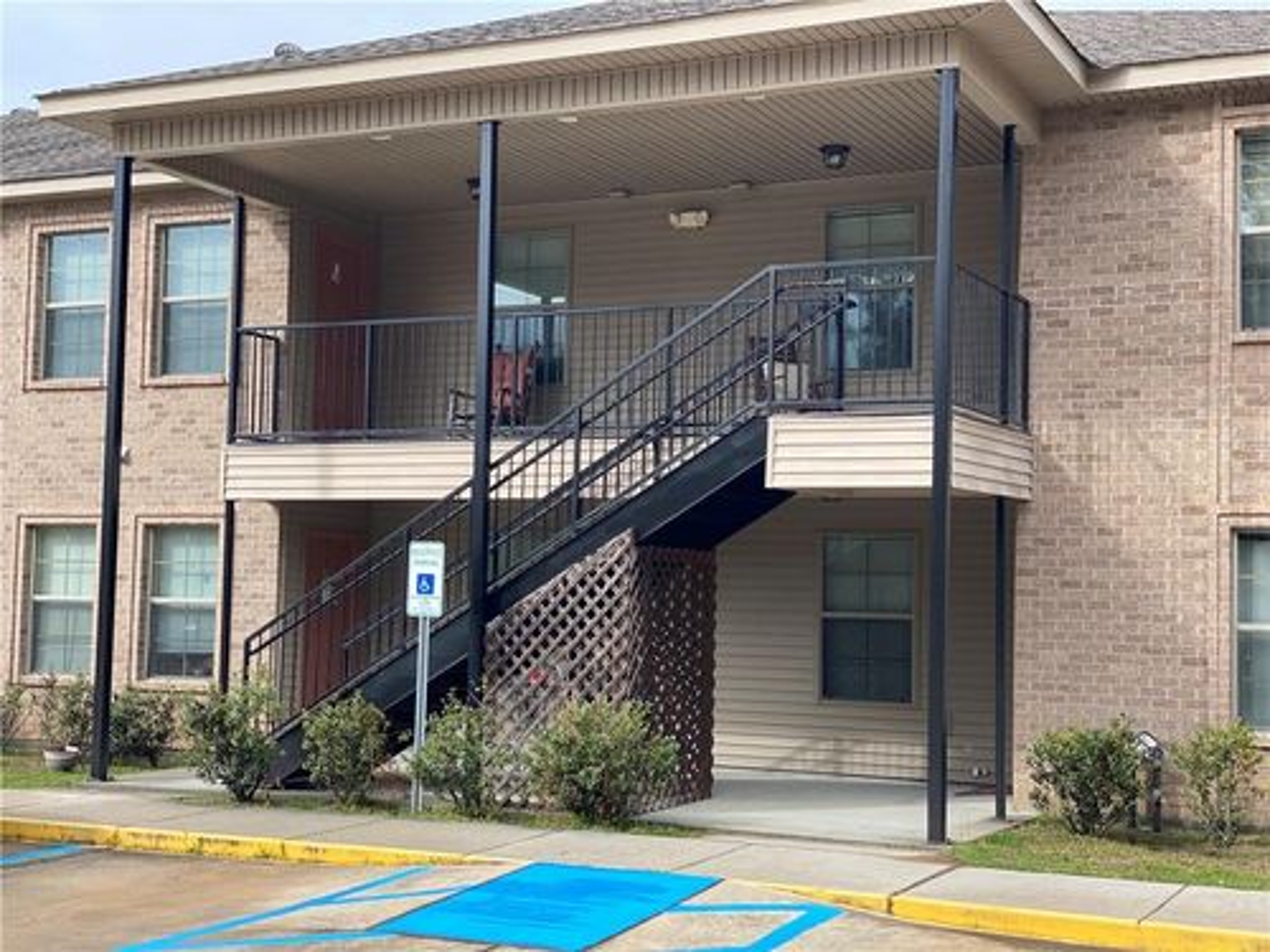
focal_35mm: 52
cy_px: 476
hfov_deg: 36.8
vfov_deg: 28.0
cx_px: 635
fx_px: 1908
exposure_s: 1/372
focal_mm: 6
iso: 20
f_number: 2
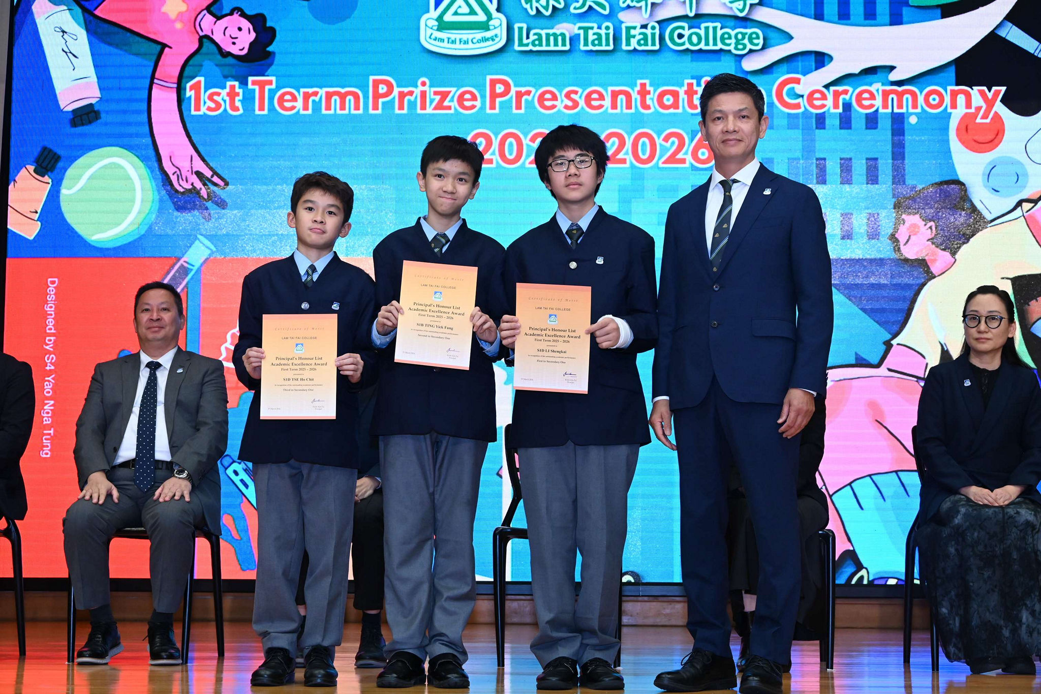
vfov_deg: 20.3
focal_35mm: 67
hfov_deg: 30.1
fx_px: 1937
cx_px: 520
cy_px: 347
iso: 4000
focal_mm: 67
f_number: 8
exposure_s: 1/160
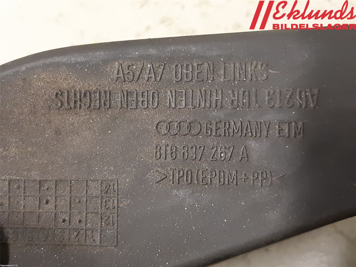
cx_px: 178
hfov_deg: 67.3
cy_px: 134
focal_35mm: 26
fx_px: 267
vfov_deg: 53.1
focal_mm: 3.93
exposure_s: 1/25
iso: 250
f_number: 1.7
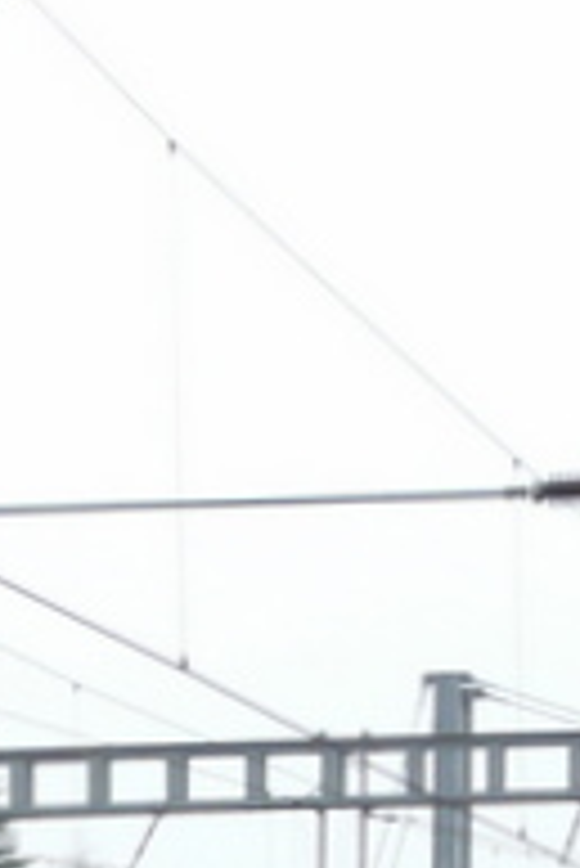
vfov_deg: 7.2
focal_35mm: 280
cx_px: -836
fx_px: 6754
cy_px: 1417
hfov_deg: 4.8
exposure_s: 1/250
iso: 100
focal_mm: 8.5
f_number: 5
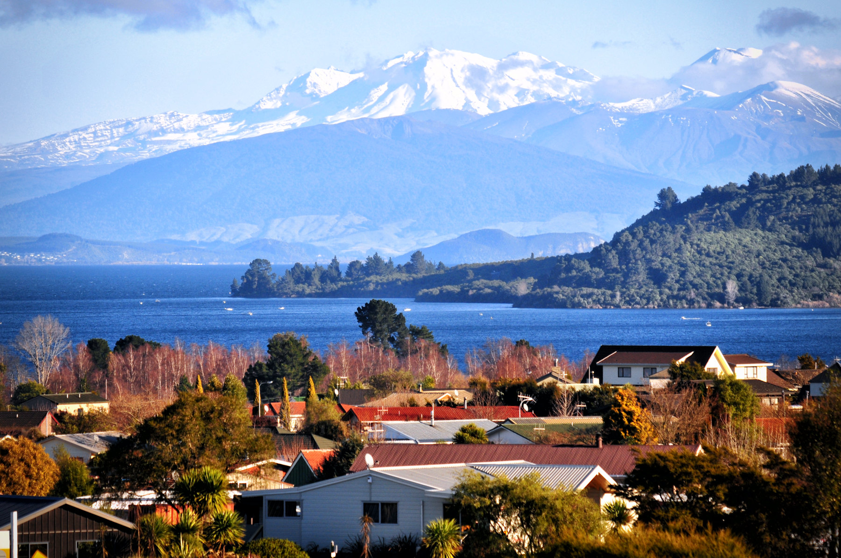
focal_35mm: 292
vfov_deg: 4.7
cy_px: 279
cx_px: 420
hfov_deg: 7.1
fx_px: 6824
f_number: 6
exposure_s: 1/750
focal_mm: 195
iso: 250
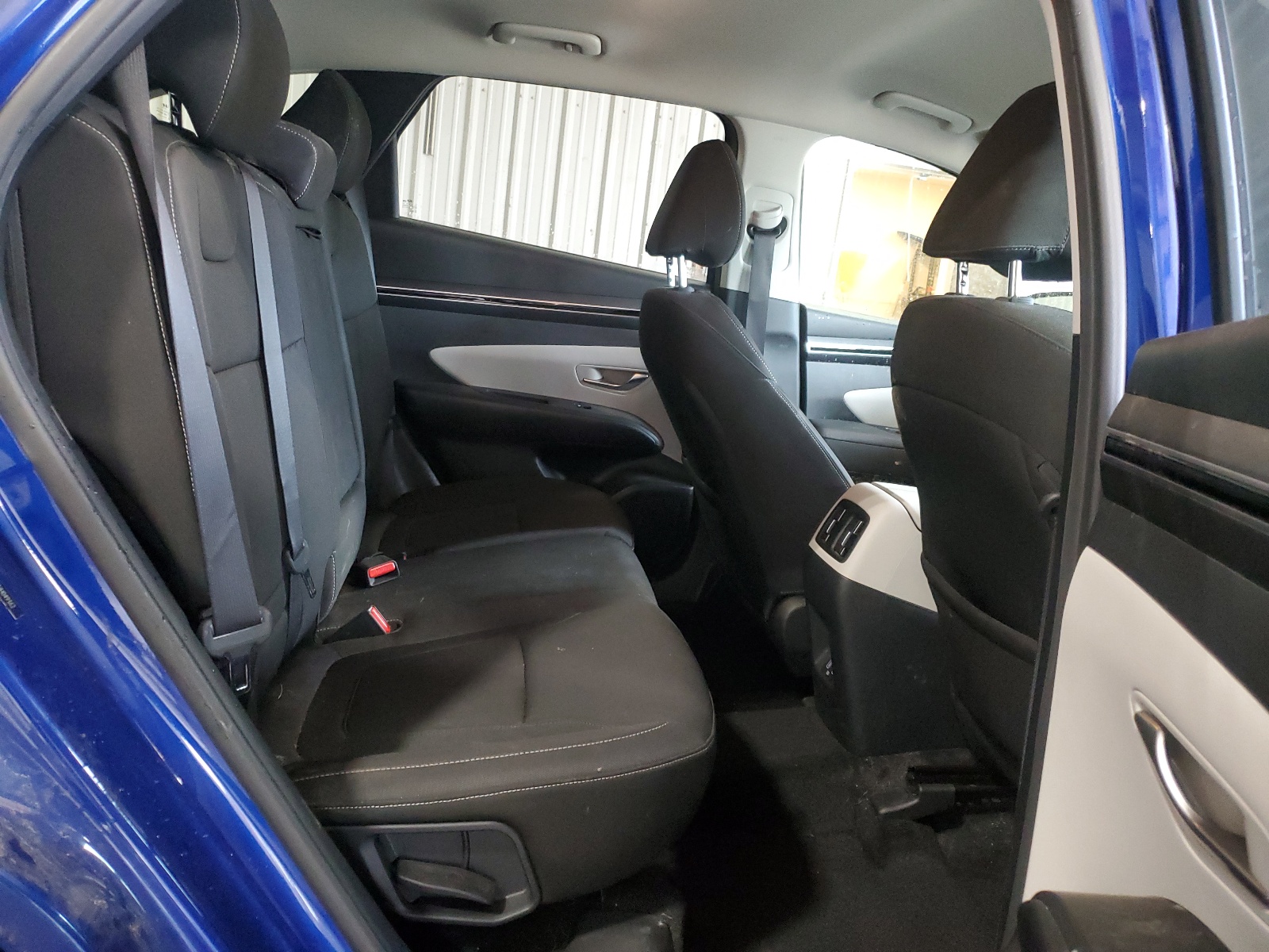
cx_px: 634
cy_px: 476
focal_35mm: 26
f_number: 1.5
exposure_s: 1/60.2
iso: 415
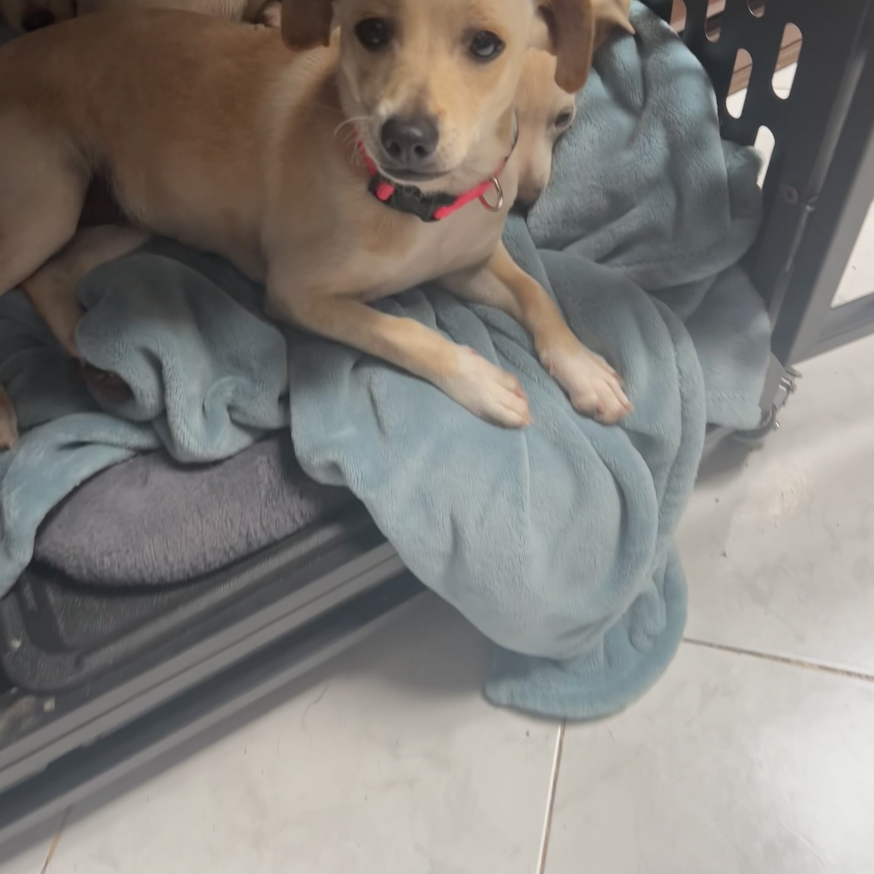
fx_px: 886
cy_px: 324
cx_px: 441
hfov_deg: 52.5
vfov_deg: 51.9
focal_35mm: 31
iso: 125
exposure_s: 1/60
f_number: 1.5
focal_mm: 5.7
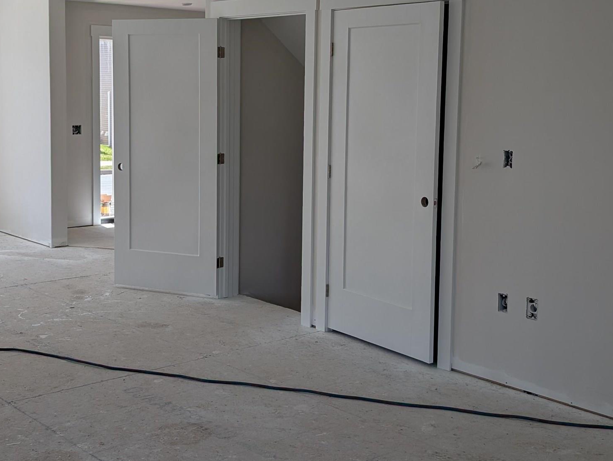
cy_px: 166
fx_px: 887
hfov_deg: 38.1
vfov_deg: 29.0
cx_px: 296
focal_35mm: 50
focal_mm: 6.9
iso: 20
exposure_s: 1/337
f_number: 1.68
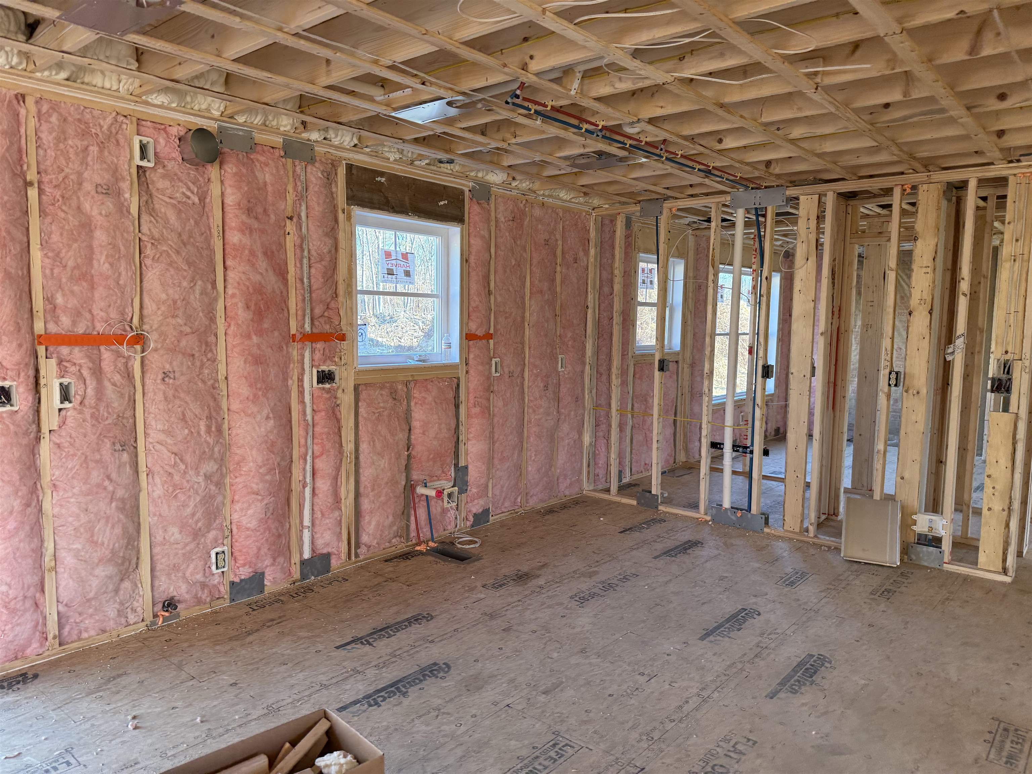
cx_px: 516
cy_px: 387
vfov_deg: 56.8
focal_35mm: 24
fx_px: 716
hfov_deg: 71.6
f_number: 1.78
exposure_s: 1/128
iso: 200
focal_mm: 6.76
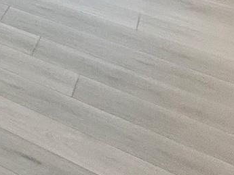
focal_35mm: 83
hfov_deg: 13.4
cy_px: -341
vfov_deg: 11.3
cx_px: -383
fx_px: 561
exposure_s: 1/120
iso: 100
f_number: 2.2
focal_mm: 2.22
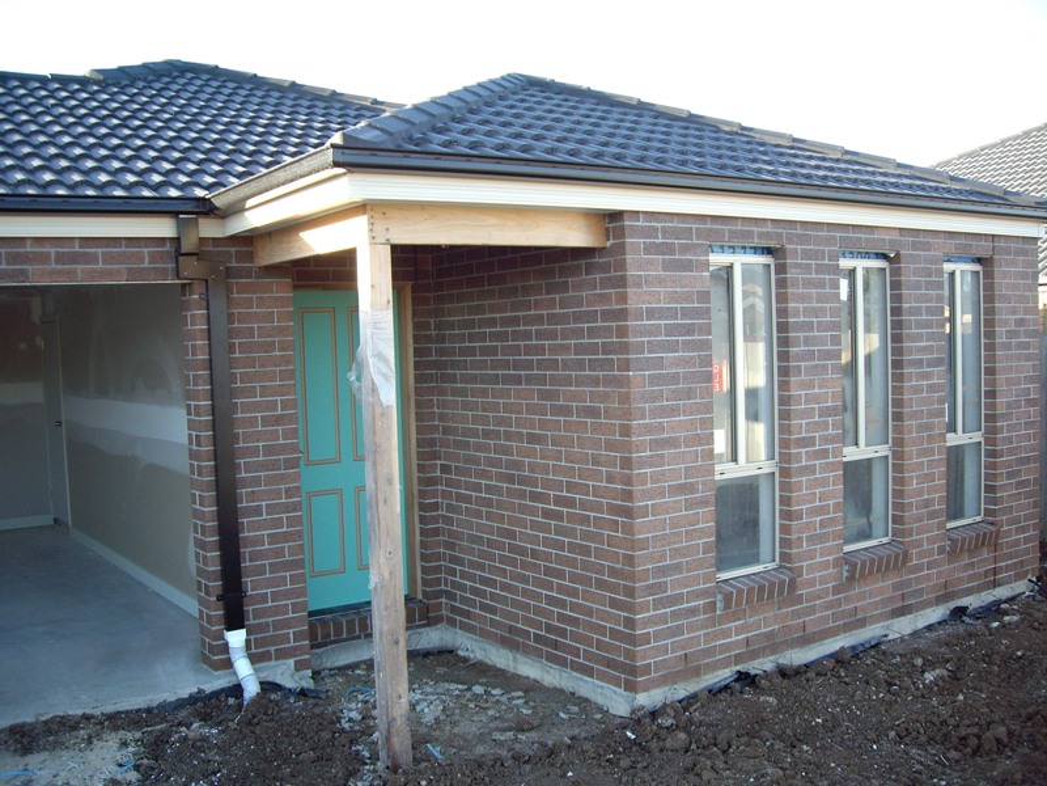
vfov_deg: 37.7
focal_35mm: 38
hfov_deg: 49.0
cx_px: 524
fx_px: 1149
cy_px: 393
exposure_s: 1/125
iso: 100
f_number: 2.7
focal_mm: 6.2
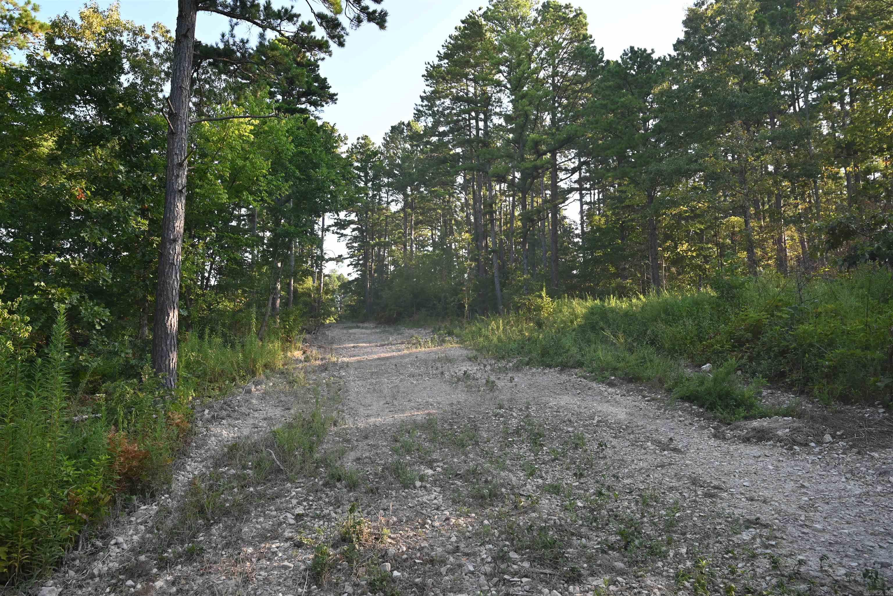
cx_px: 446
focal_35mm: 26
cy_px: 298
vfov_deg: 49.6
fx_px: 645
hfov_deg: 69.4
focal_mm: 26
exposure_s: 1/250
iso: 200
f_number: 4.5
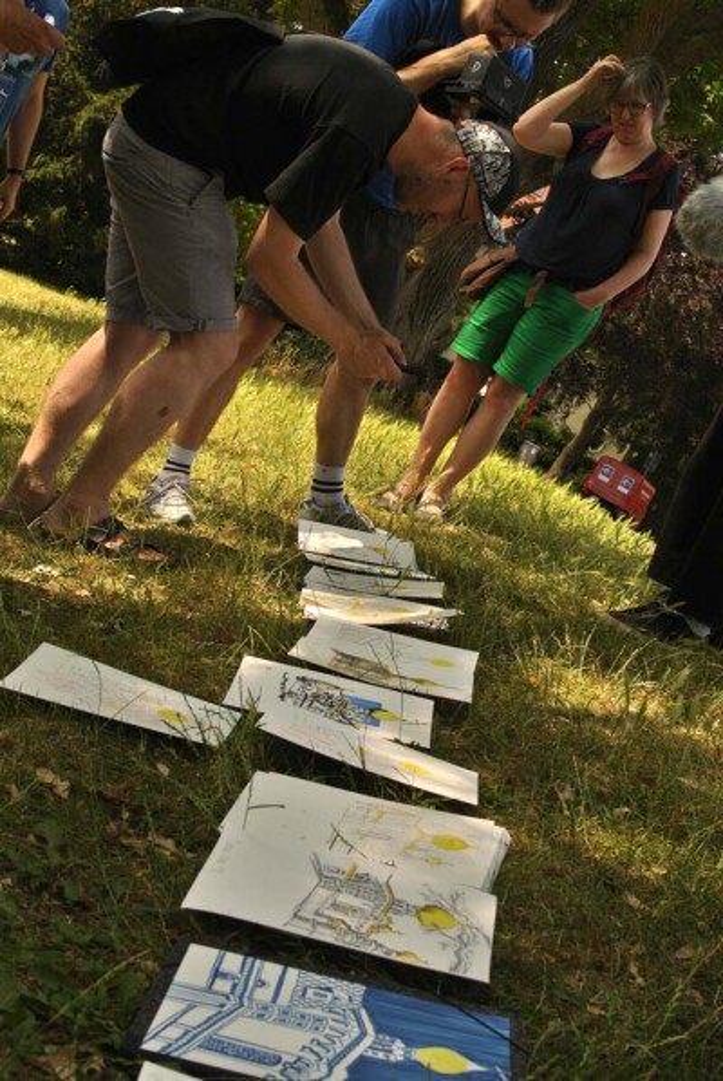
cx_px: 362
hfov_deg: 27.6
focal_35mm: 49
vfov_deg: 40.3
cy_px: 540
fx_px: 1473
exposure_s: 1/800
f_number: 4.5
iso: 100
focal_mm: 18.5
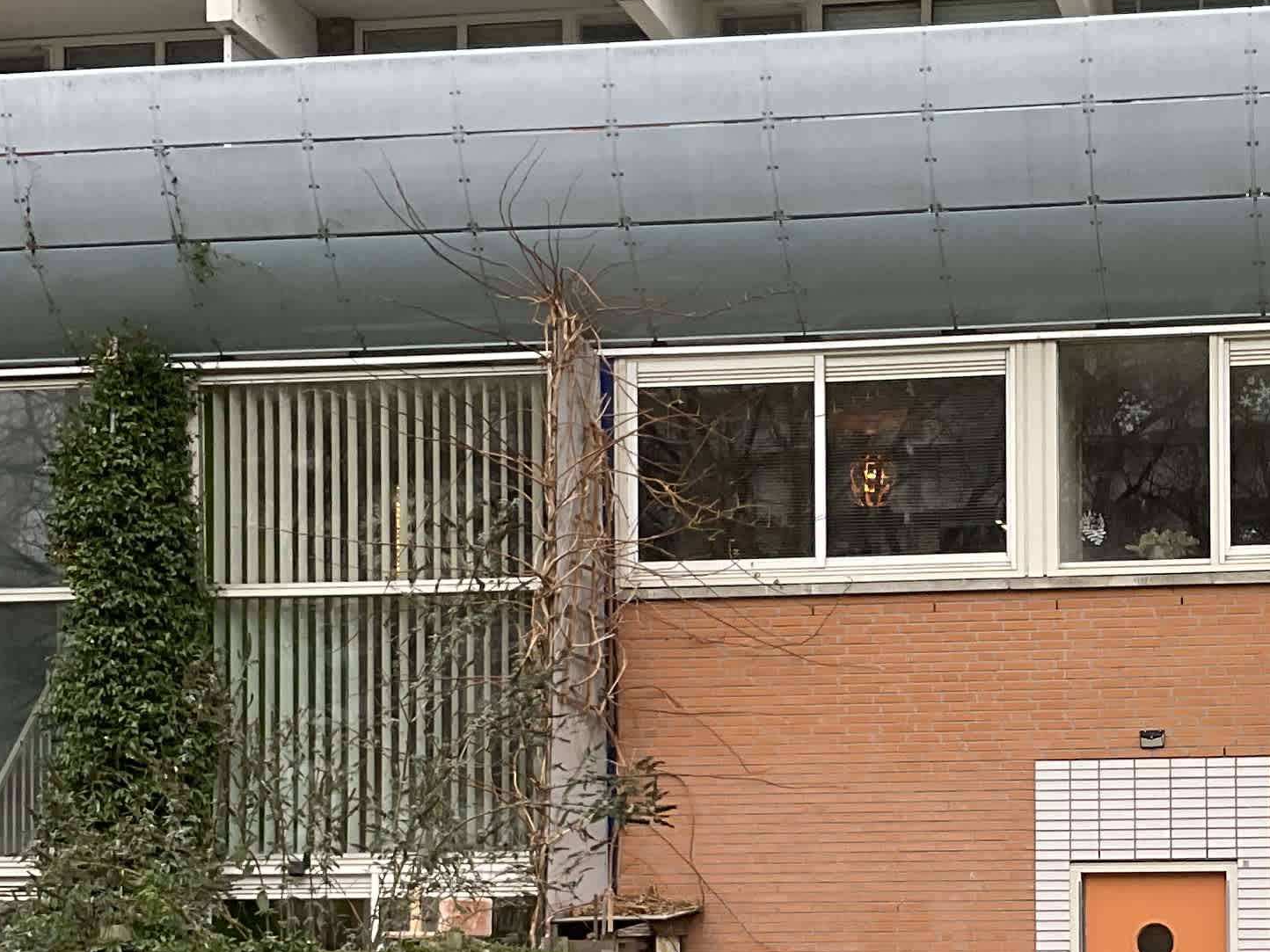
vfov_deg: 17.8
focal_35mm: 81
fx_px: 2972
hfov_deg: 23.8
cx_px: 1019
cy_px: 921
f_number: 1.8
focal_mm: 3
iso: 20
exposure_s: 1/100
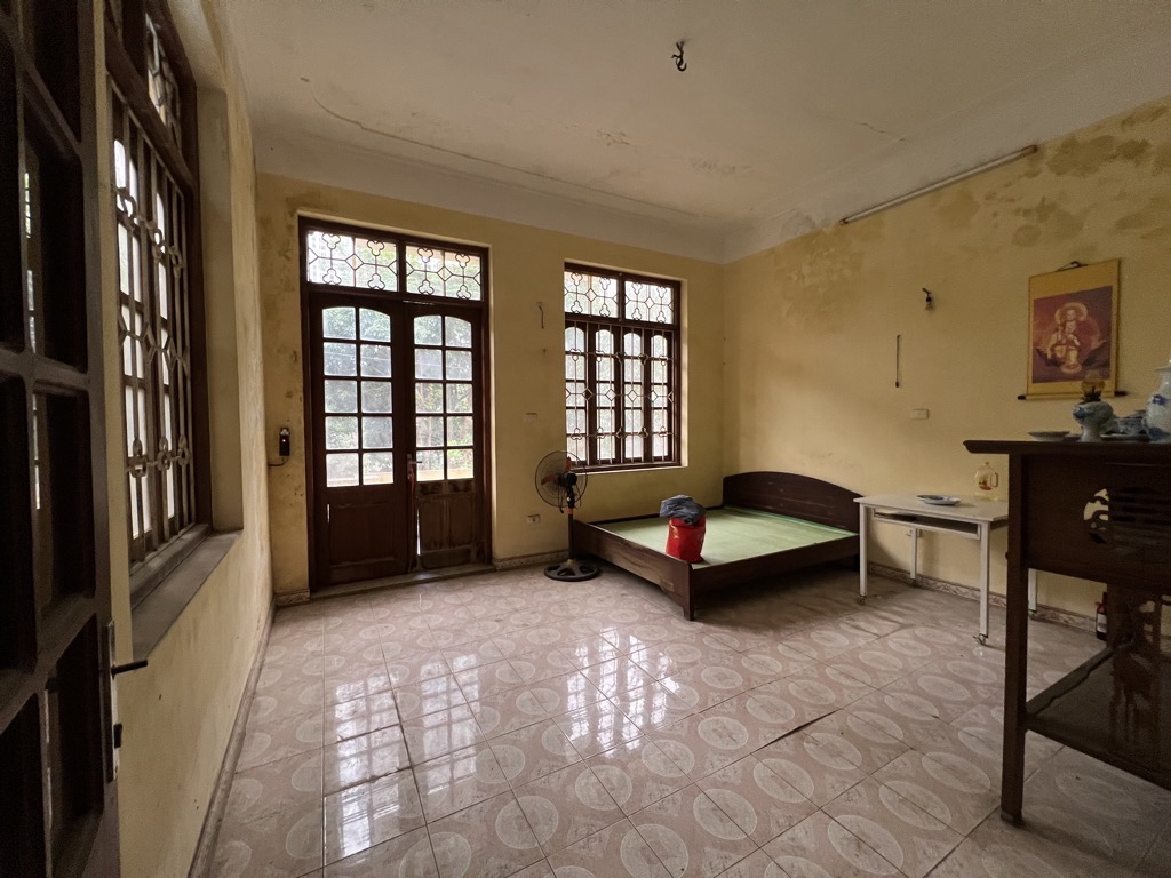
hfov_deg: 106.2
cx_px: 586
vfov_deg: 89.9
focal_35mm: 13
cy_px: 439
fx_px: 440
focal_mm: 1.57
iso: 250
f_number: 1.8
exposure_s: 1/50
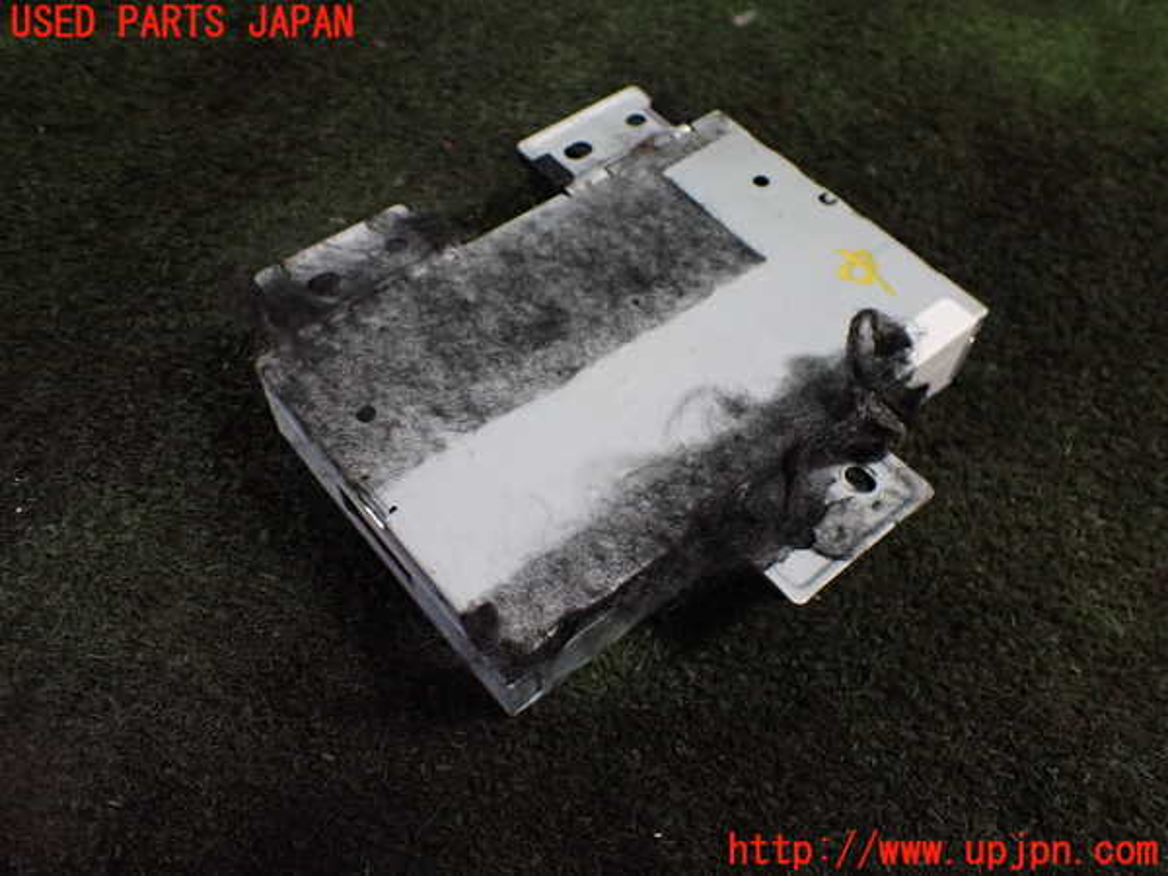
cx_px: 584
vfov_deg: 46.8
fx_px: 1012
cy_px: 438
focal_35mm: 30
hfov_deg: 60.0
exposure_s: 1/125
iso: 500
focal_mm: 5.4
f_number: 2.3
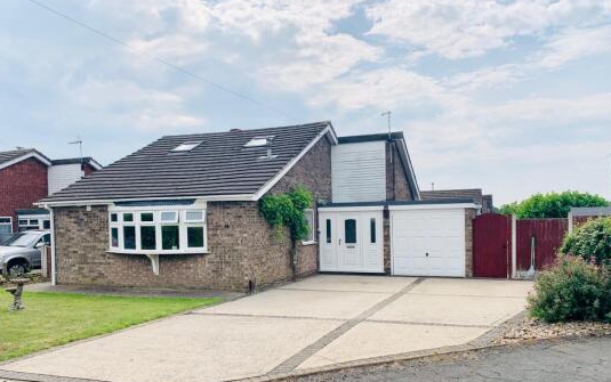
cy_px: 240
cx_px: 290
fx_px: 500
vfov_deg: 41.6
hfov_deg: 62.8
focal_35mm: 30
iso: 25
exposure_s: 1/3788
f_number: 1.8
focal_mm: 4.25
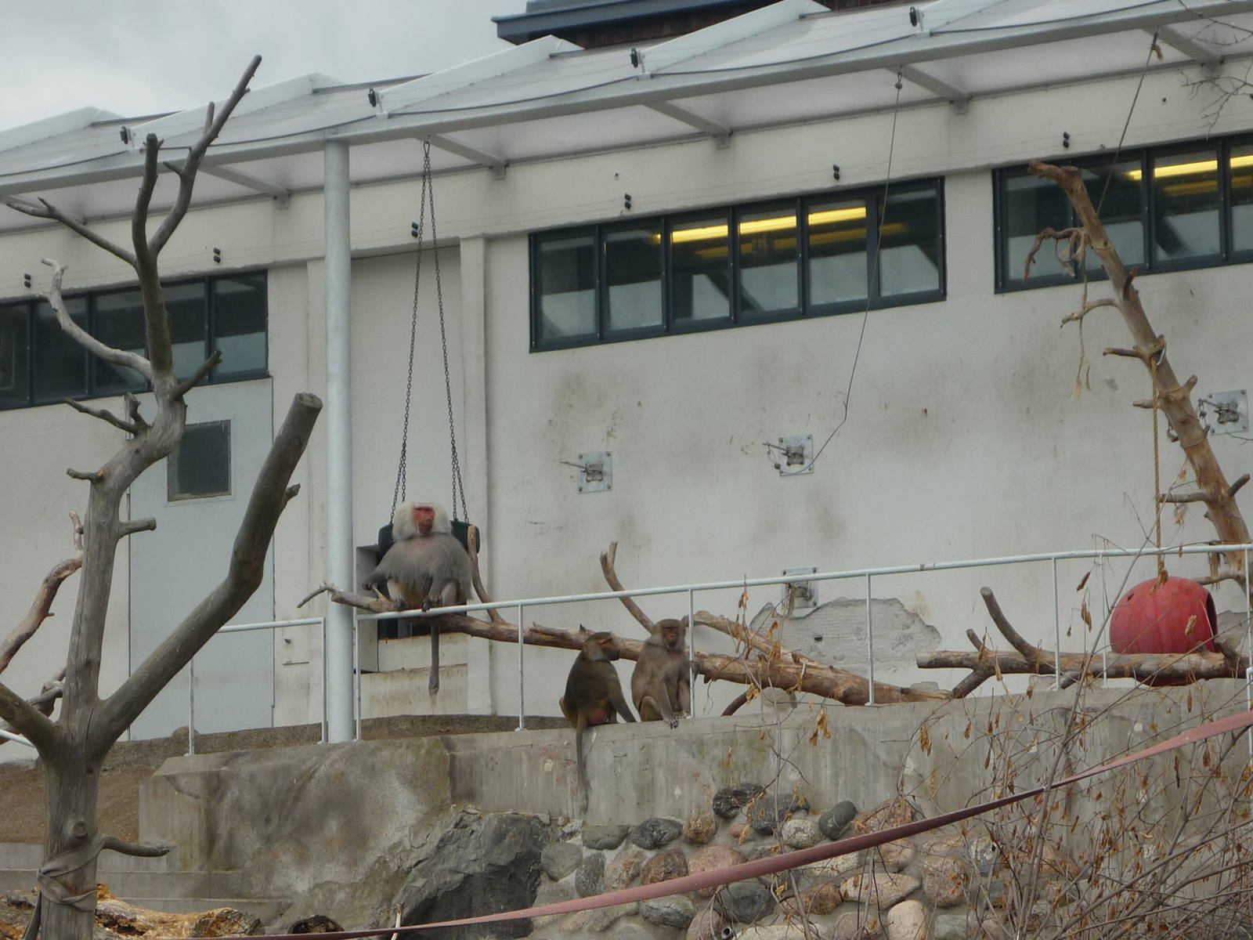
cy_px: 470
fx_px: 4597
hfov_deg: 15.5
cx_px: 626
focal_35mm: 127
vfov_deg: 11.7
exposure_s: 1/400
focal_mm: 16.5
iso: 100
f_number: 5.1
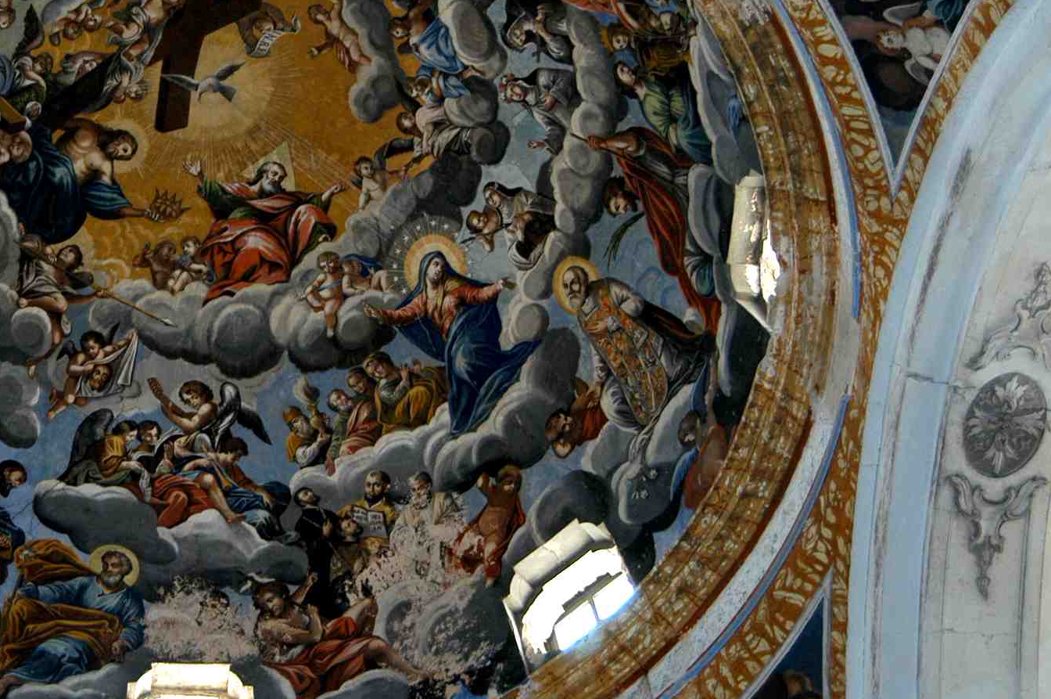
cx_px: 207
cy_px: 261
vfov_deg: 19.4
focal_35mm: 70
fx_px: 2041
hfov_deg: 28.3
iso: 400
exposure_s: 1/60
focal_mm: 28
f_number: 4
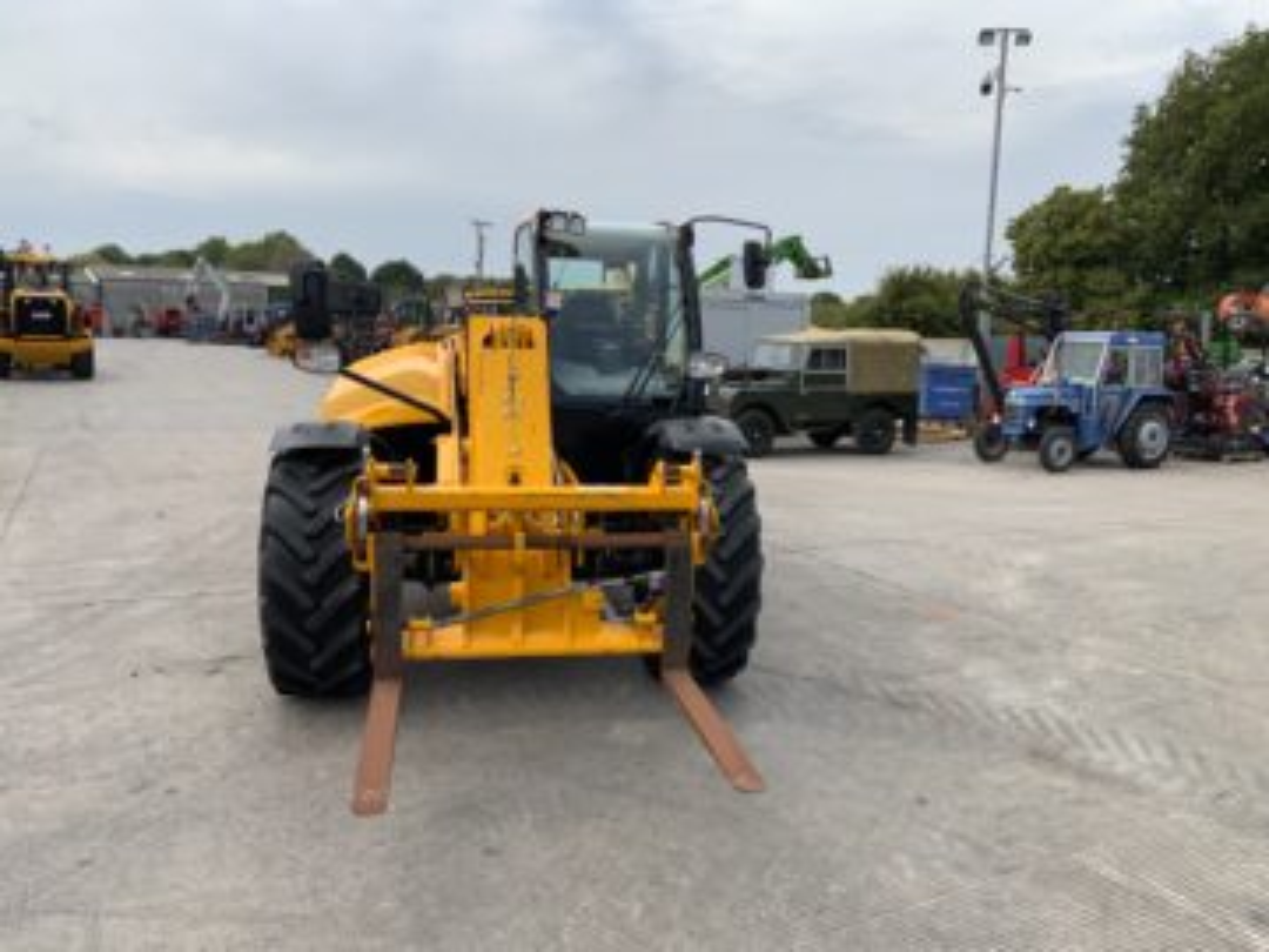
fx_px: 1063
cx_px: 634
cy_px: 476
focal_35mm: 29
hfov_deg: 61.7
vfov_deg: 48.2
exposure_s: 1/1168
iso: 16
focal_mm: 3
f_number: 1.8
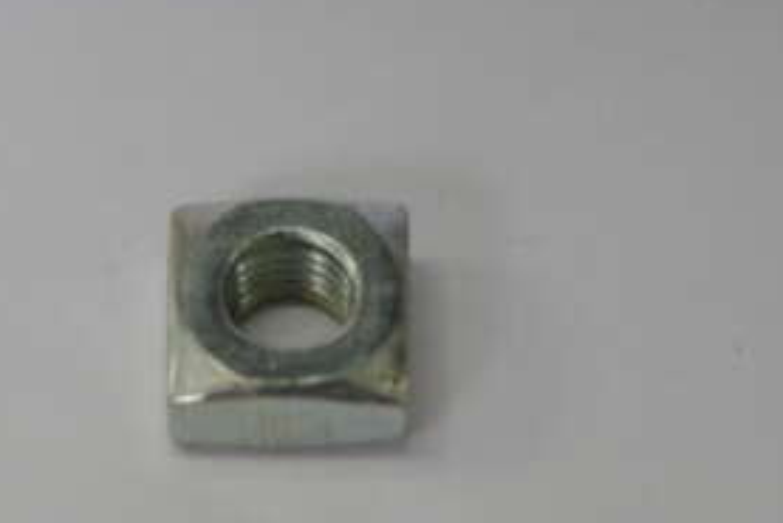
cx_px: 291
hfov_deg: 7.9
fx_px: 5658
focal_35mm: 260
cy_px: 302
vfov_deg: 5.3
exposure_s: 1/45
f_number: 8
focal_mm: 80
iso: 800
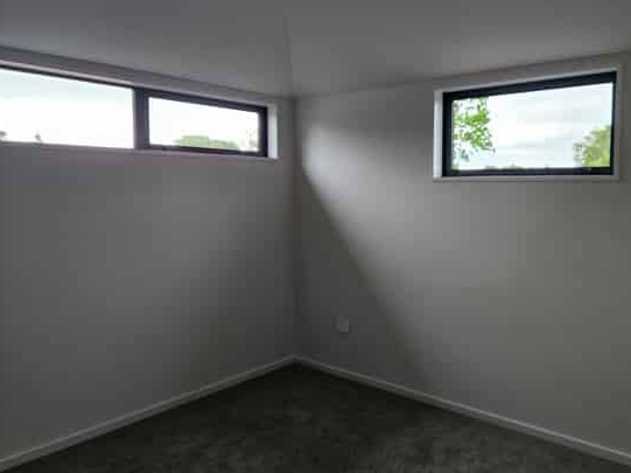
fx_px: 510
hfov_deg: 63.1
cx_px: 369
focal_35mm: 28
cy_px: 211
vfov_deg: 49.6
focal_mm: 5.4
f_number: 1.8
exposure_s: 1/100
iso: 80
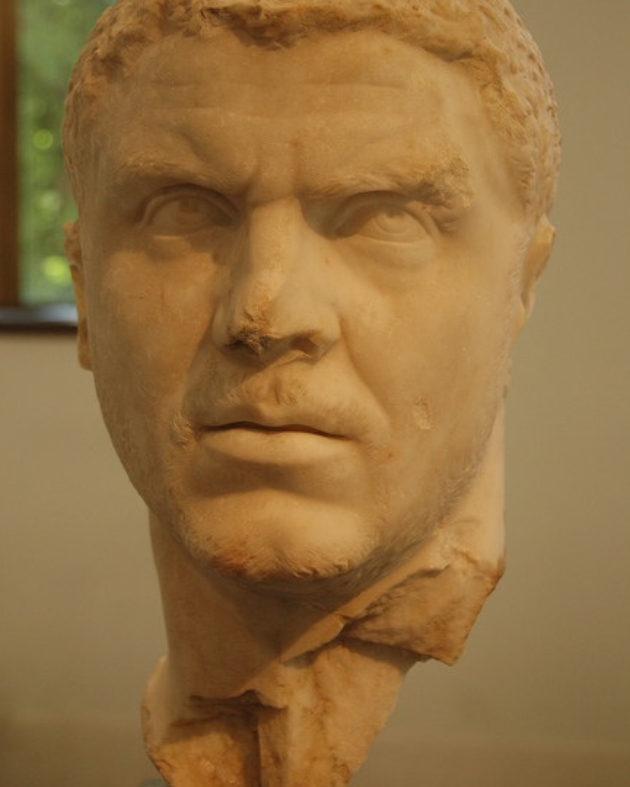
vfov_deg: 30.5
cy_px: 364
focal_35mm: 62
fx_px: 1445
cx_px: 315
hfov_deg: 24.6
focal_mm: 36
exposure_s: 1/125
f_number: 5.6
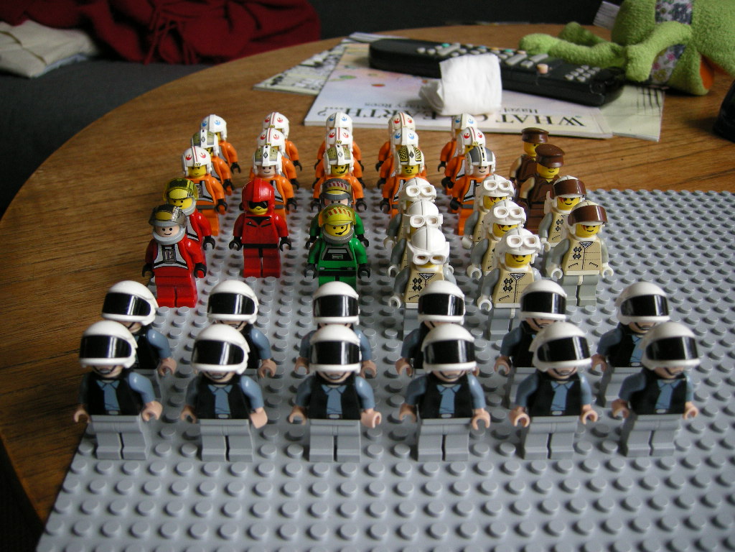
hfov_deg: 51.4
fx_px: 764
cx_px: 368
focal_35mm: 36
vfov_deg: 39.7
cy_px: 276
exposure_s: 1/63.5
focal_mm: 7.5
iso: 157
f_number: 2.7
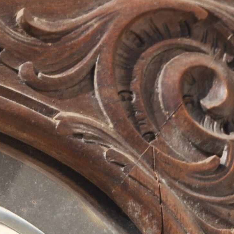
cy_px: 268
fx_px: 3132
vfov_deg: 4.3
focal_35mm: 409
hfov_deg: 4.2
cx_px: -234
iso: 200
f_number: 10
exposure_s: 1/400
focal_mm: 55
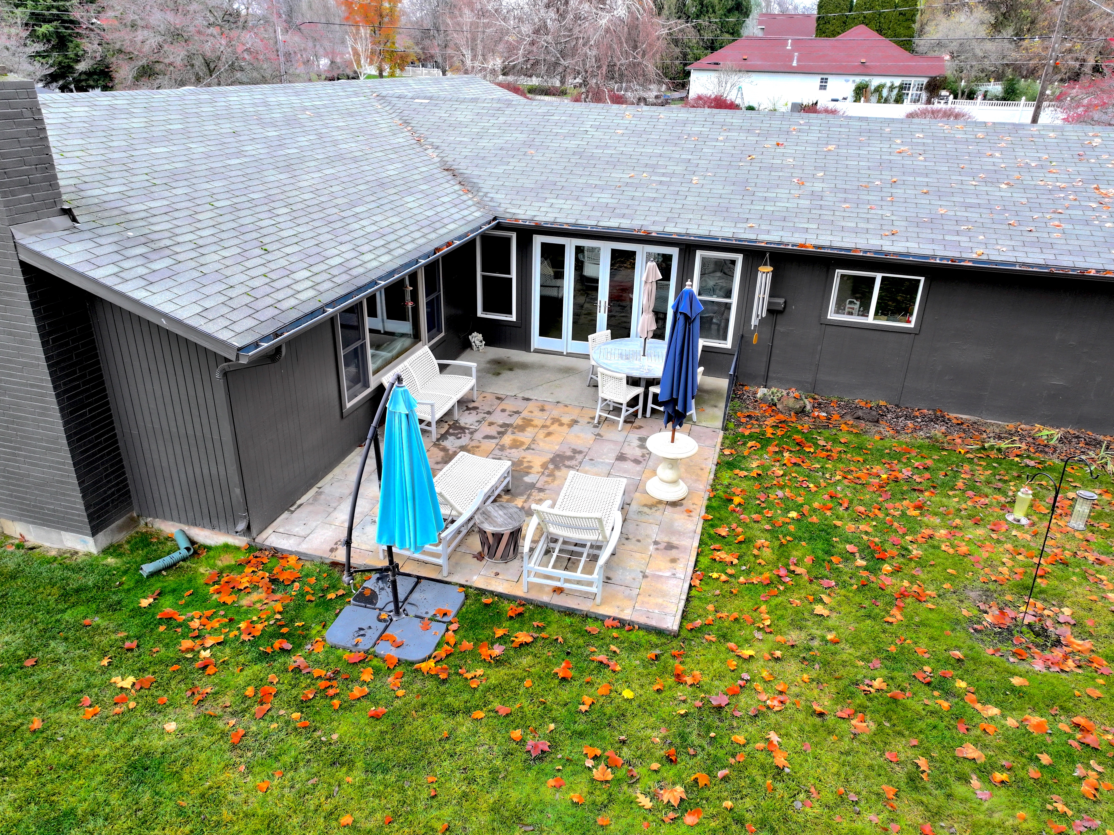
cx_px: 557
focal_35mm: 24
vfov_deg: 56.8
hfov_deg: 71.6
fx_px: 772
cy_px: 418
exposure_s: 1/120
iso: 120
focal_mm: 12.29
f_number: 2.8
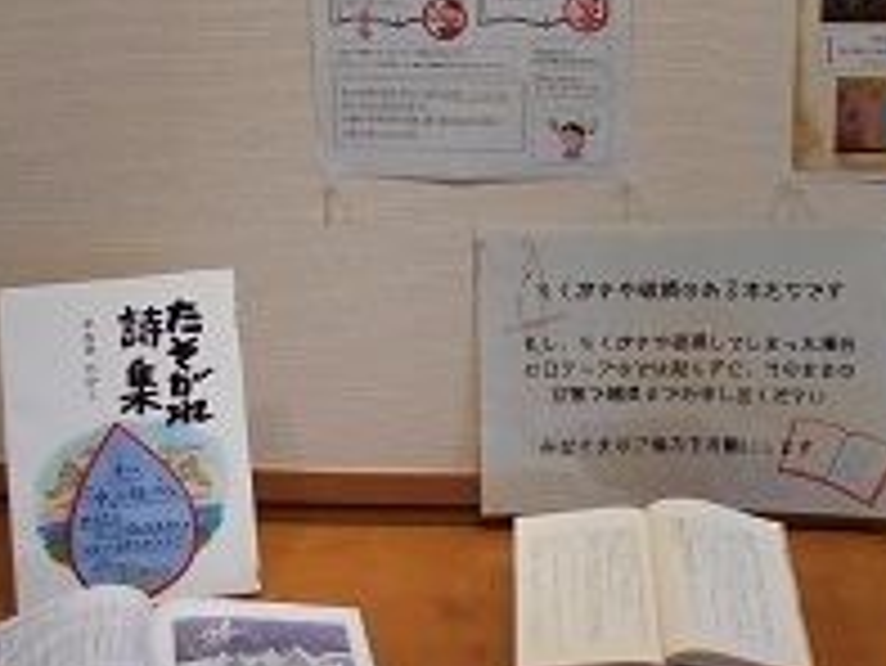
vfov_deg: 23.9
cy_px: 97
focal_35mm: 60
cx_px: 609
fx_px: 1537
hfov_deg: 31.8
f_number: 3.2
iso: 100
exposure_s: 1/30
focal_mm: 4.6
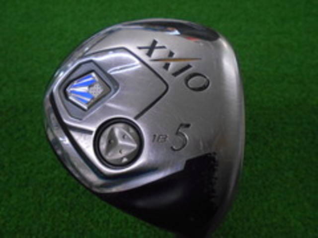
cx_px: 159
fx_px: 239
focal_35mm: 26
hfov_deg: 67.3
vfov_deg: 53.1
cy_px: 119
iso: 800
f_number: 3.2
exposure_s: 1/200
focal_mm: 4.6
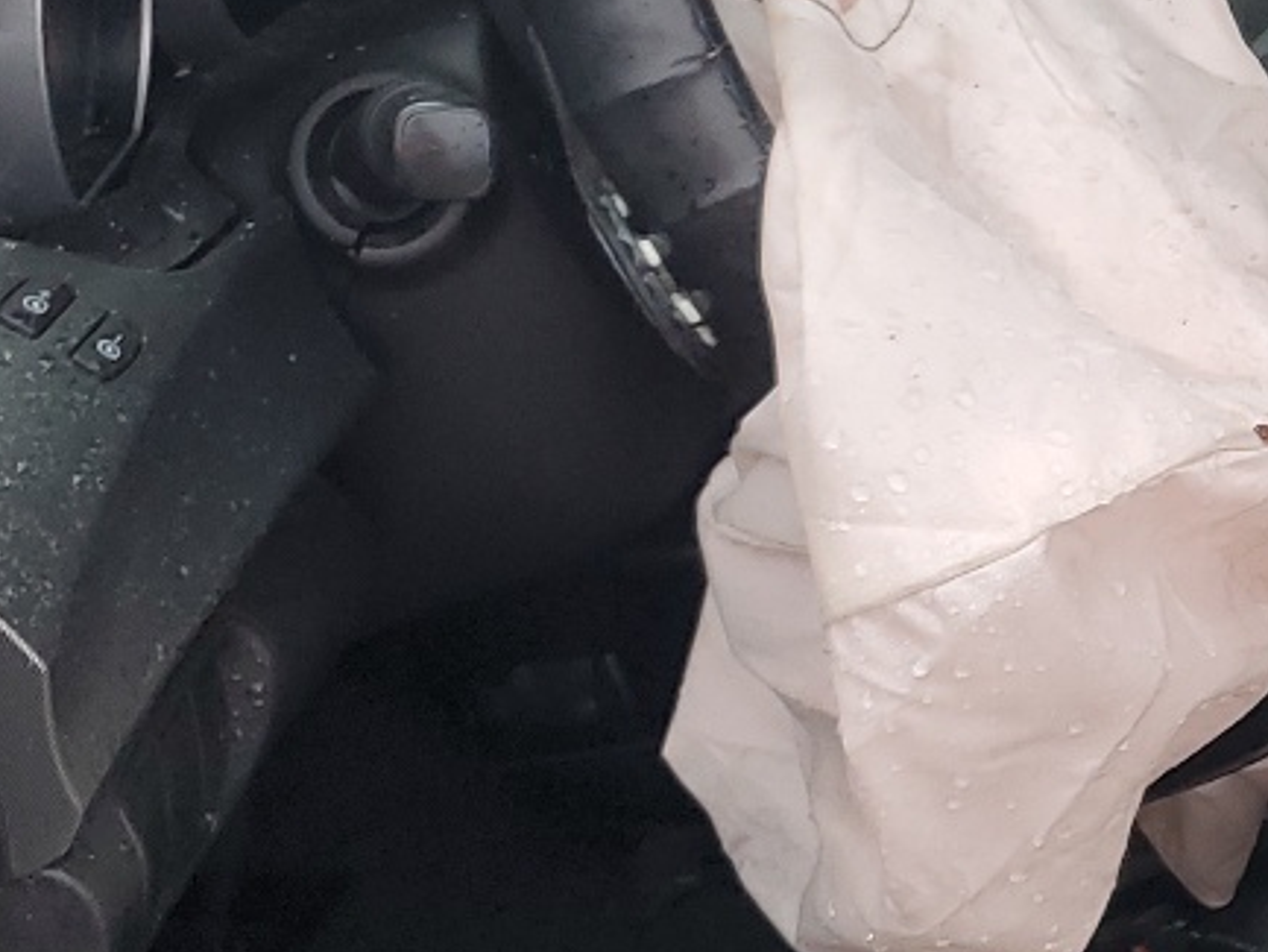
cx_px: 1848
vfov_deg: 15.4
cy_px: 287
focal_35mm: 96
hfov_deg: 18.4
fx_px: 3517
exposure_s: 1/60.2
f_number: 1.5
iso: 55
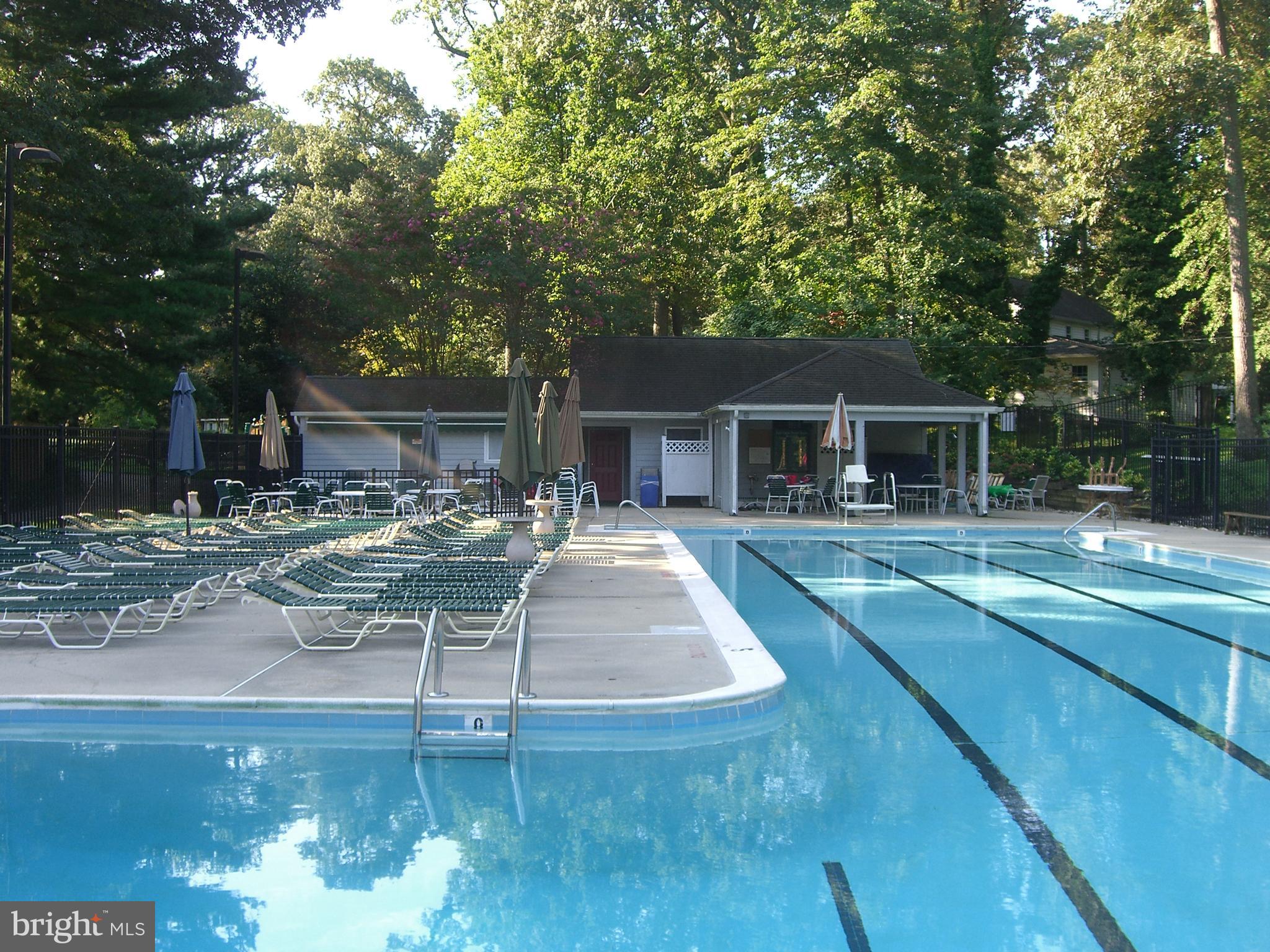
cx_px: 635
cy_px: 476
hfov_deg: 49.0
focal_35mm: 38
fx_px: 1394
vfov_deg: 37.7
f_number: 4
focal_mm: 7.9
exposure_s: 1/80
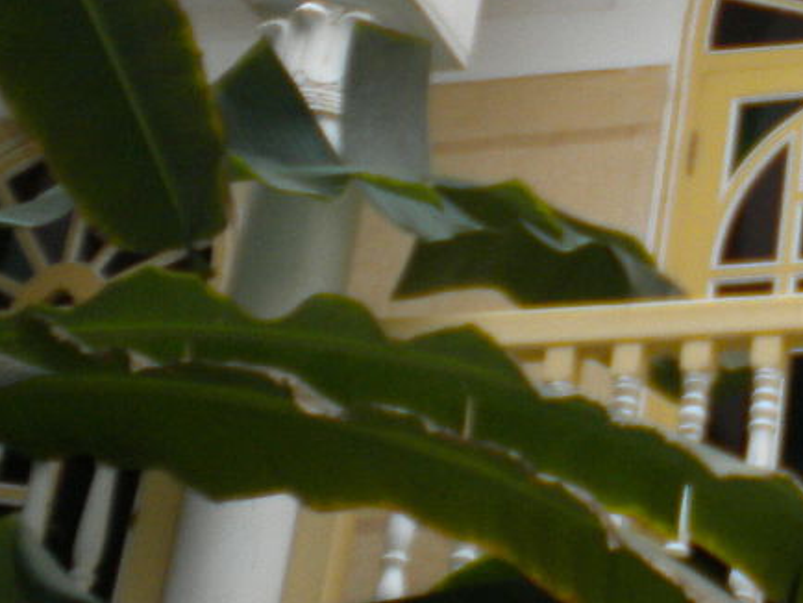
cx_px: 962
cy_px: 115
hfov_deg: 14.8
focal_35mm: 129
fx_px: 2994
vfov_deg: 11.5
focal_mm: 6.3
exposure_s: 1/97.3
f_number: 3.1
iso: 113
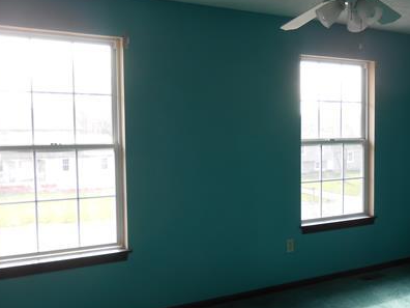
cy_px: 168
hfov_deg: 44.3
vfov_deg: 34.3
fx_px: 497
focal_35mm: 42
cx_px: 266
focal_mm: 4.6
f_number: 3.5
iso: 80
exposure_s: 1/40
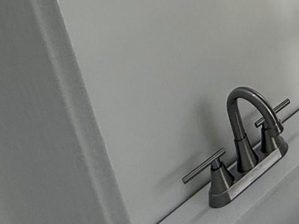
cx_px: 529
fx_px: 527
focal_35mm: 61
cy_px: -199
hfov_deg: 21.5
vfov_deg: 18.1
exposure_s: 1/119
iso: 50
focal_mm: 2.22
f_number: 2.2
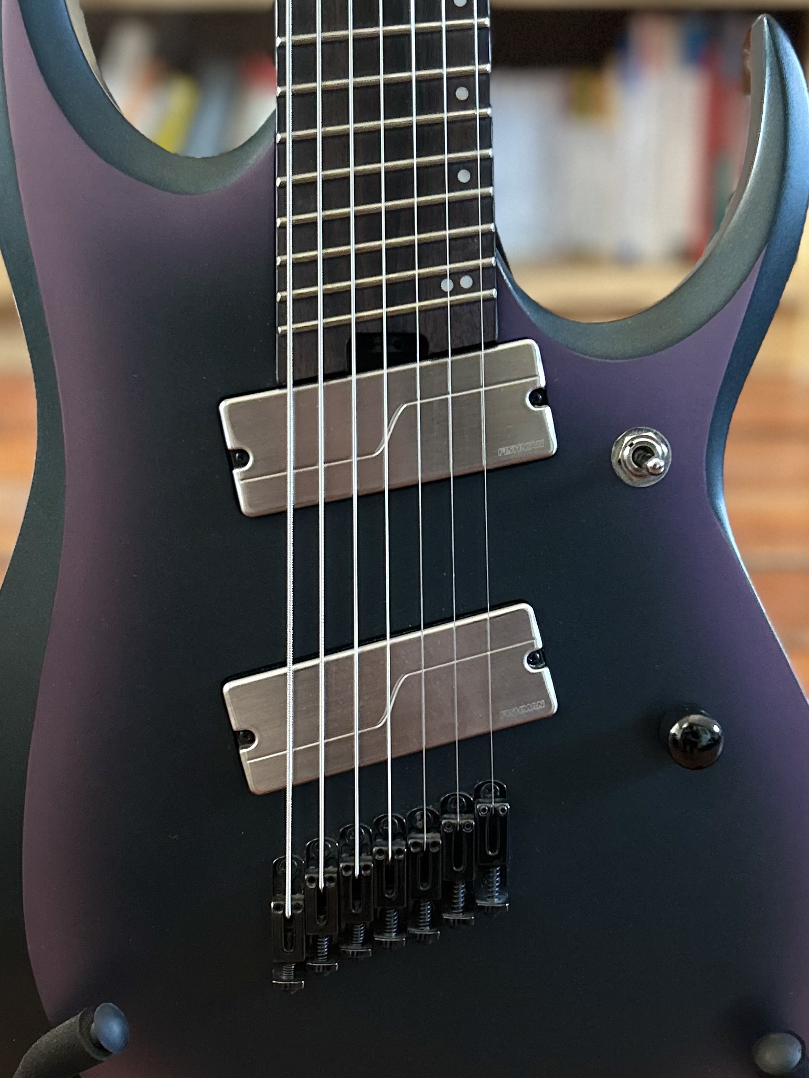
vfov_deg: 37.5
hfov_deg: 28.6
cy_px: 560
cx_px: 405
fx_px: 1589
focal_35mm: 51
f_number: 1.5
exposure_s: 1/60
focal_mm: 5.7
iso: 500
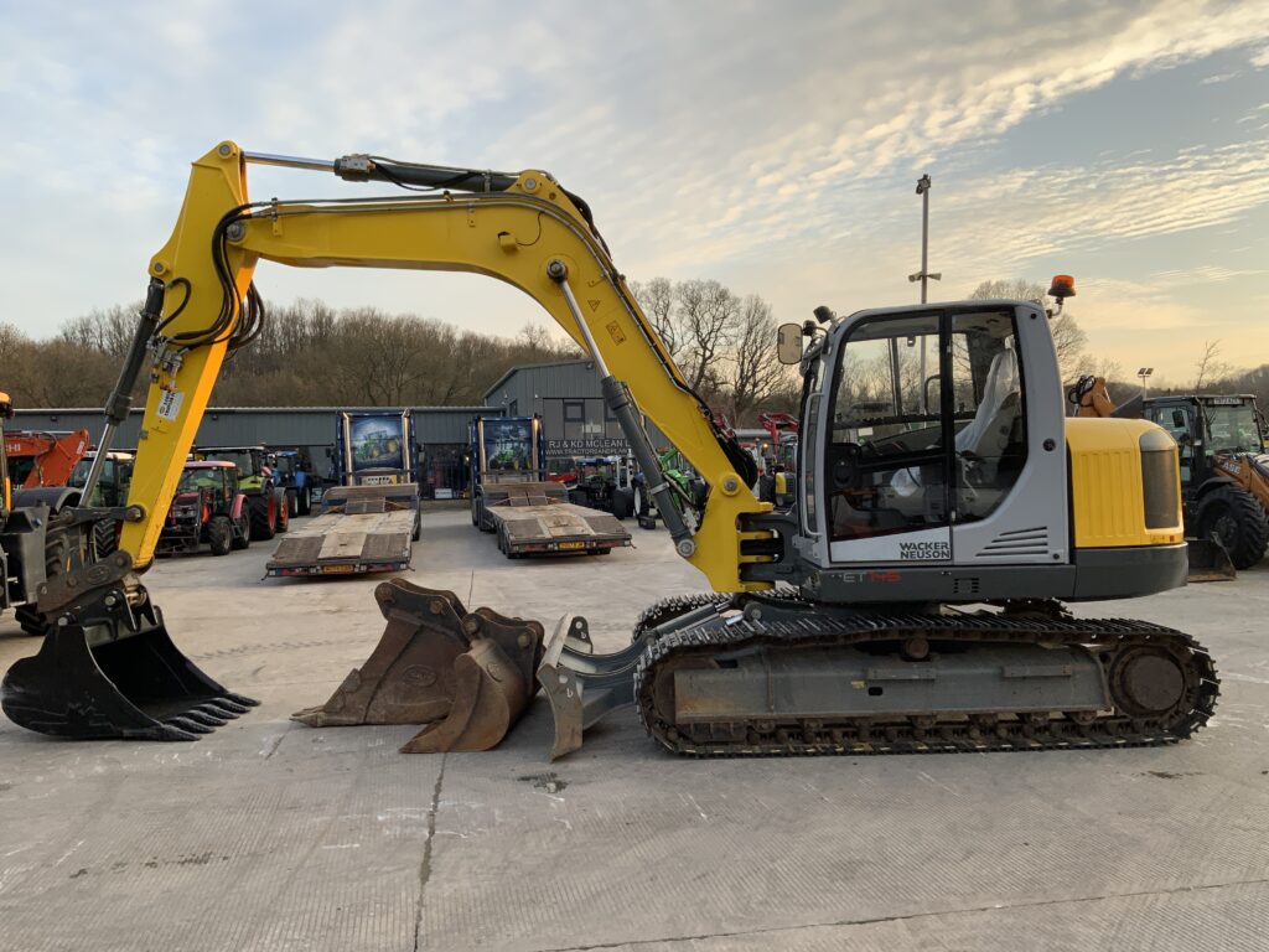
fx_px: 1063
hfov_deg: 61.7
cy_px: 476
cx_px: 634
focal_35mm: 29
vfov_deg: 48.2
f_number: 1.8
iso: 16
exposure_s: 1/246
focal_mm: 3
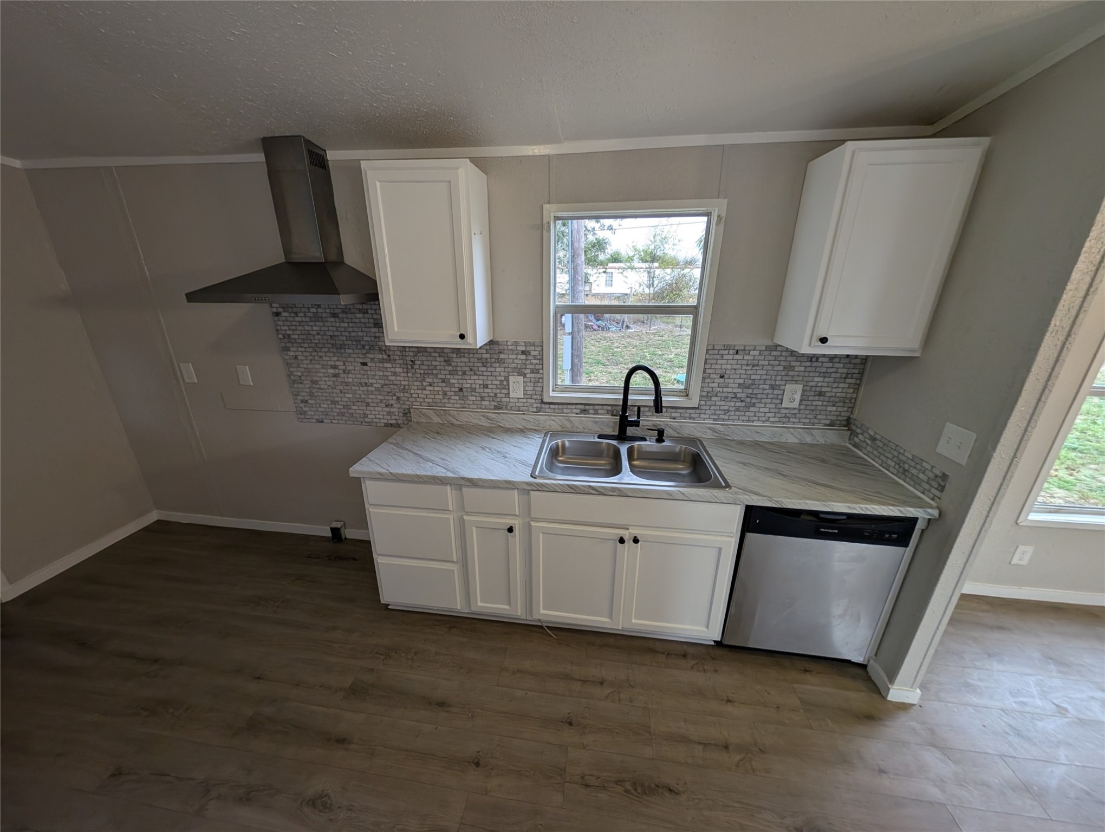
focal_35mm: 12
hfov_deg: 110.5
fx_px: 384
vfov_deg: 94.6
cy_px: 416
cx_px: 552
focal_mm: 2.23
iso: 105
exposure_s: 1/81.2
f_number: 1.95
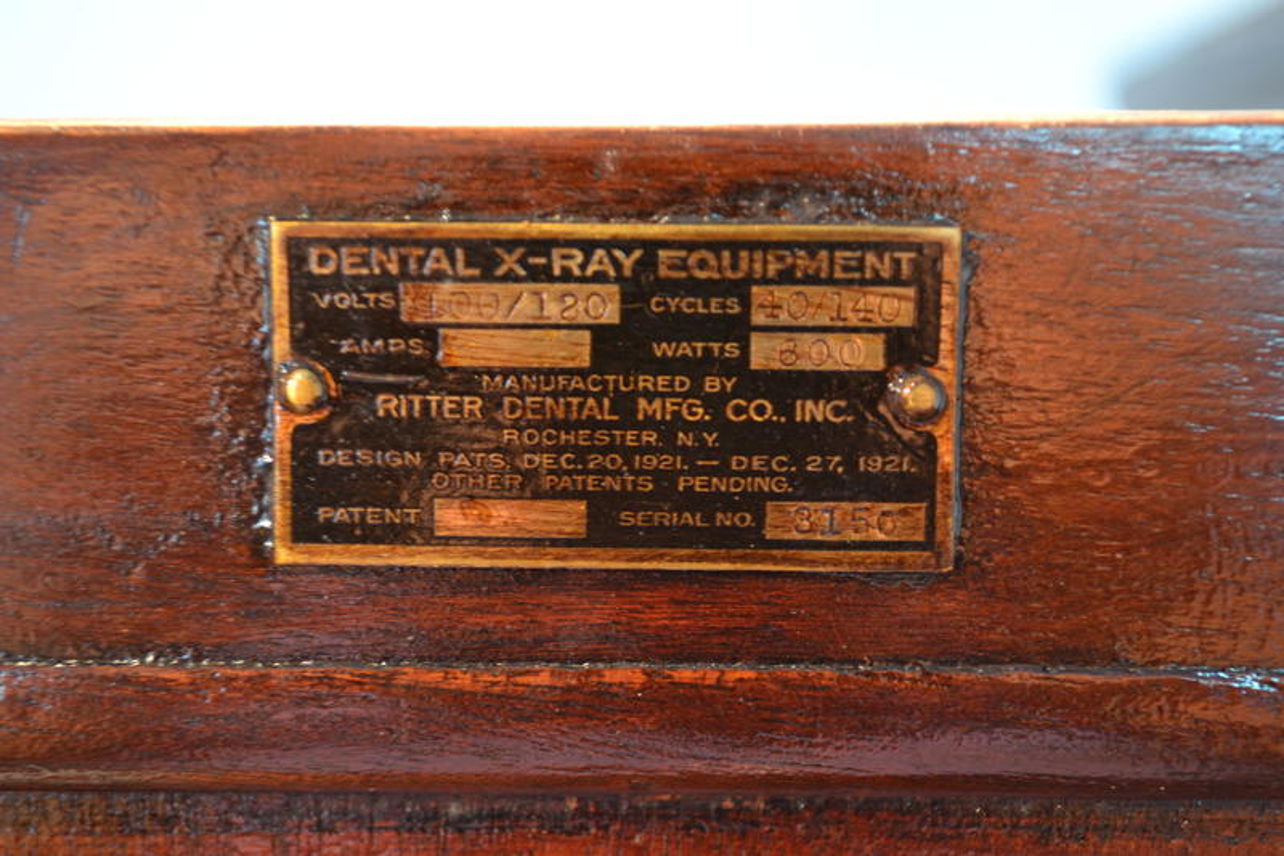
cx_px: 642
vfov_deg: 25.0
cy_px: 428
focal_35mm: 54
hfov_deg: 36.9
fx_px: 1925
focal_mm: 36
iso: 800
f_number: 5
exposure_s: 1/4
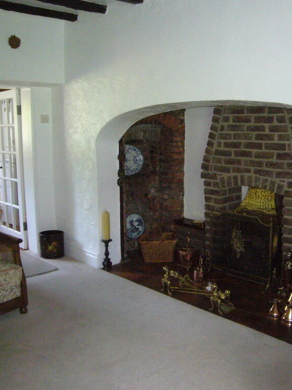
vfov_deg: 49.0
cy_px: 194
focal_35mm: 38
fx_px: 428
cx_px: 163
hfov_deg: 37.7
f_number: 2.8
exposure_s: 1/30
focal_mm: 4.6
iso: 400
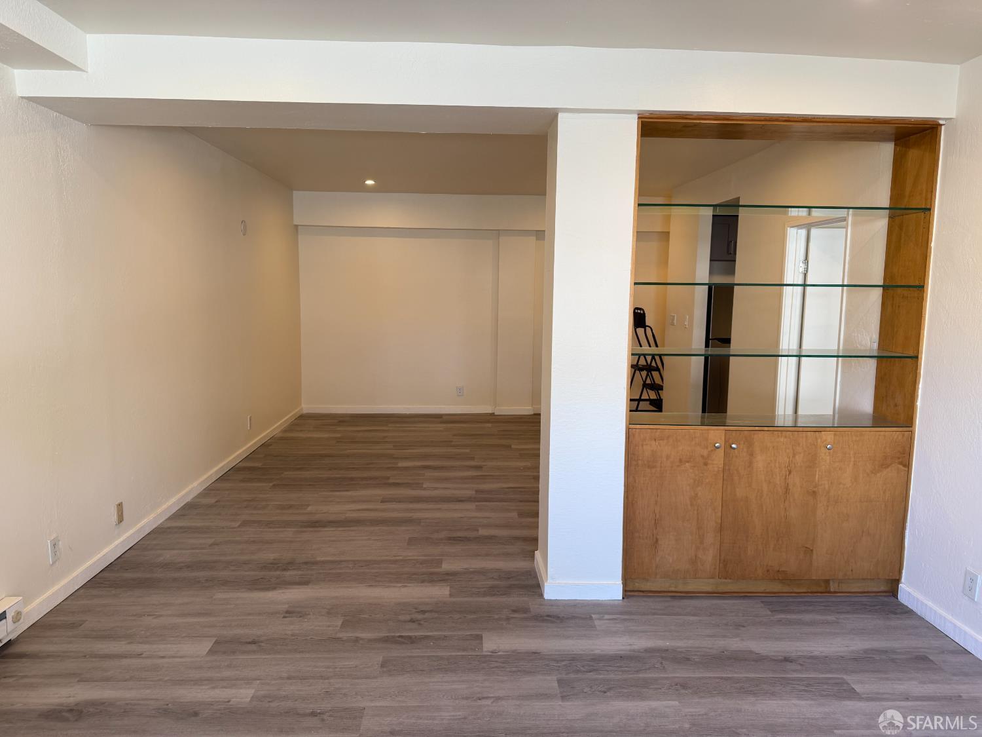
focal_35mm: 24
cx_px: 491
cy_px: 368
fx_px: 681
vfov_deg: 56.8
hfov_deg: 71.6
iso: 125
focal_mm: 6.76
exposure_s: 1/120
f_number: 1.78
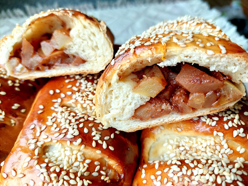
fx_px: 179
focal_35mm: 25
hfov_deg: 69.4
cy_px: 93
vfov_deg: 54.9
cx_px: 124
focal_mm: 5.23
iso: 40
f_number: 1.8
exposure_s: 1/50
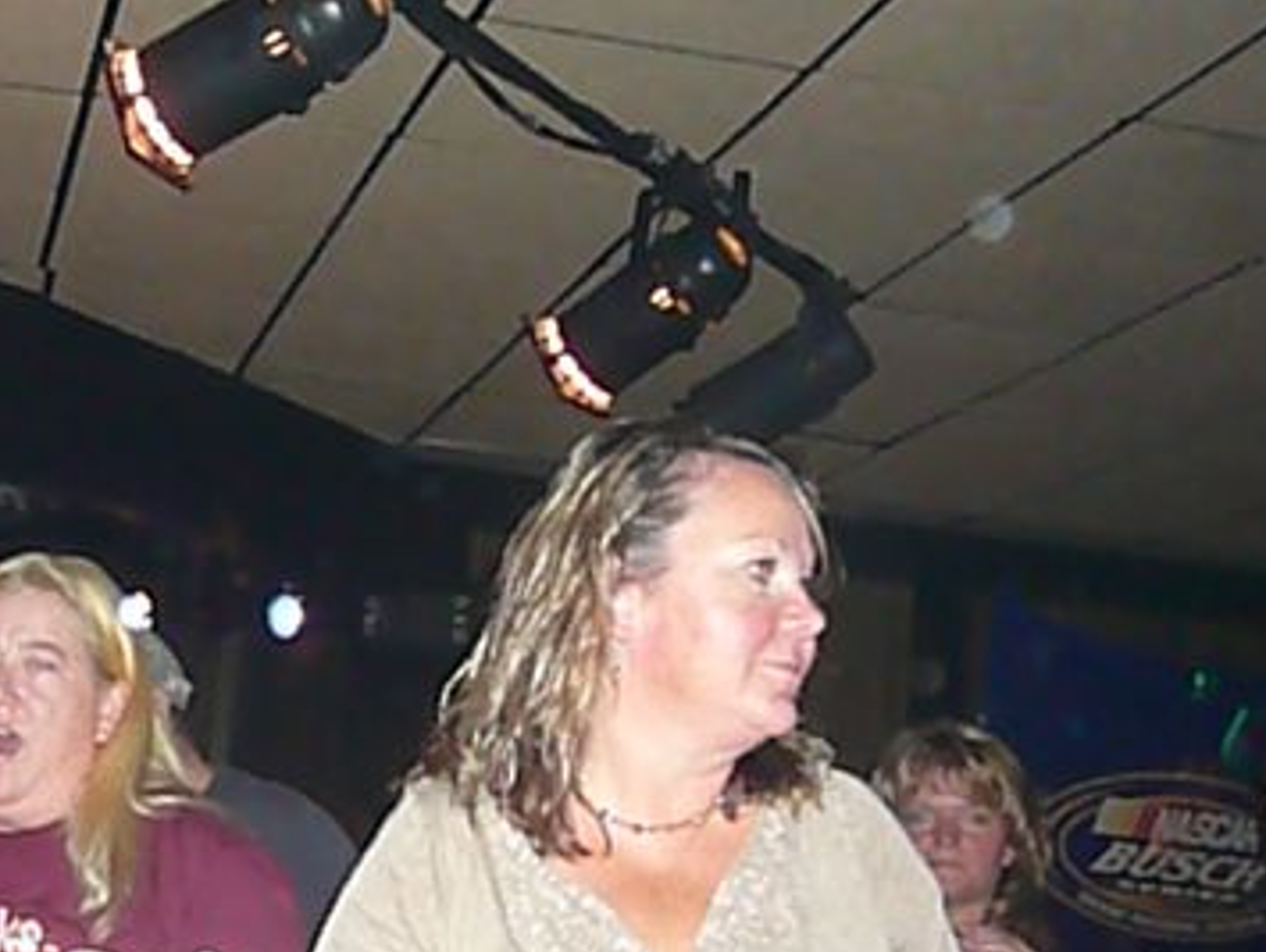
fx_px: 2343
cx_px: 153
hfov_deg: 29.1
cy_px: 638
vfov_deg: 22.9
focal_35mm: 64
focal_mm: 5.2
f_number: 2.8
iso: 800
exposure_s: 1/30
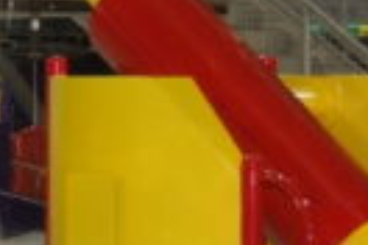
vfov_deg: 3.0
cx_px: -8
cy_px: -43
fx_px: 4641
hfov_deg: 4.5
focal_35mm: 454
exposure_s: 1/40
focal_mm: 50
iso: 800
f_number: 4.8
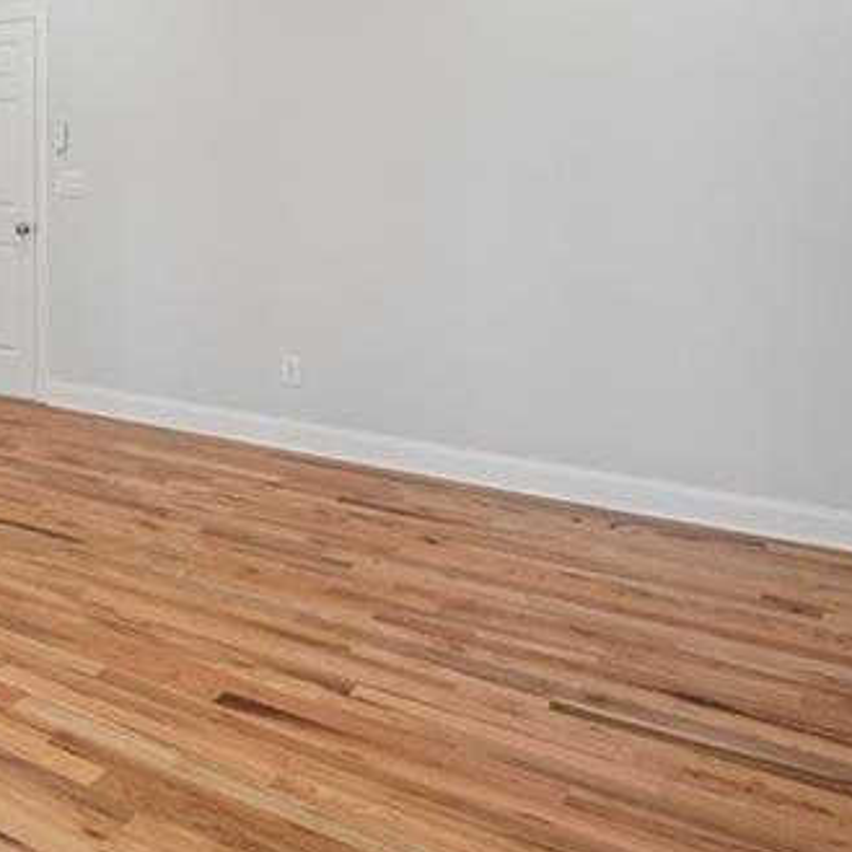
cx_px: -114
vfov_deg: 42.9
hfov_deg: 36.8
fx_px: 1030
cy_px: 172
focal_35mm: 37
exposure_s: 1/20
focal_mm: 14
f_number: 8
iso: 320
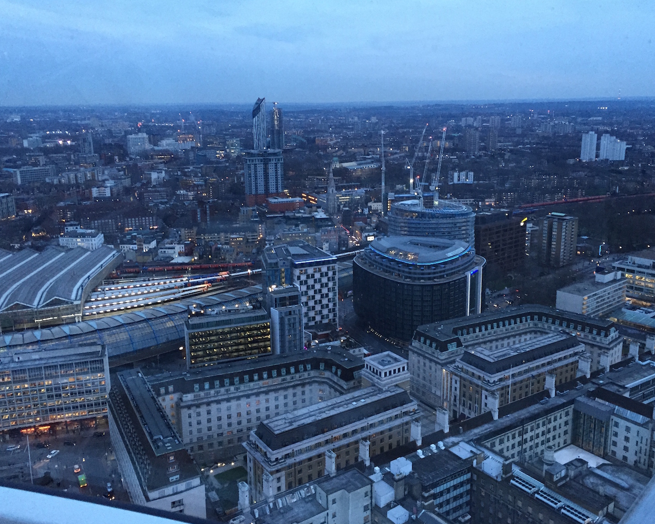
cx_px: 364
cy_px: 254
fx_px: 620
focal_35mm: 32
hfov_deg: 55.5
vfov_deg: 45.8
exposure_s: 1/30
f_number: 2.2
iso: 160
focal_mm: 4.15
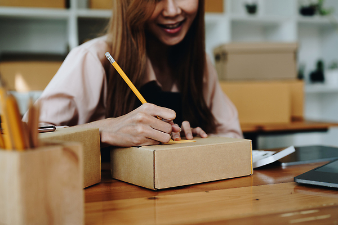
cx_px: 169
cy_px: 112
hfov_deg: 39.6
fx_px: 469
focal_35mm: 50
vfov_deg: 27.0
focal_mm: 50
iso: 125
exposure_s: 1/100
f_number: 2.8
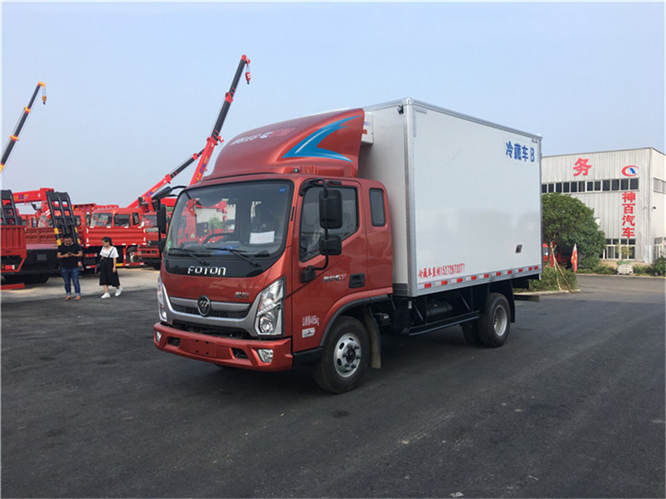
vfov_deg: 48.2
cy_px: 250
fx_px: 557
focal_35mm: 29
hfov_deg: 61.7
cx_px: 333
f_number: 2.2
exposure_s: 1/874
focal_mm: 4.15
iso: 25
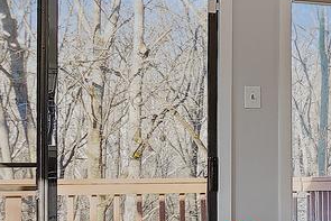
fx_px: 1021
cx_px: 943
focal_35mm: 111
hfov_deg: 11.8
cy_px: 133
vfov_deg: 12.3
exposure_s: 1/15
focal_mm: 16
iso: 100
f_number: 8
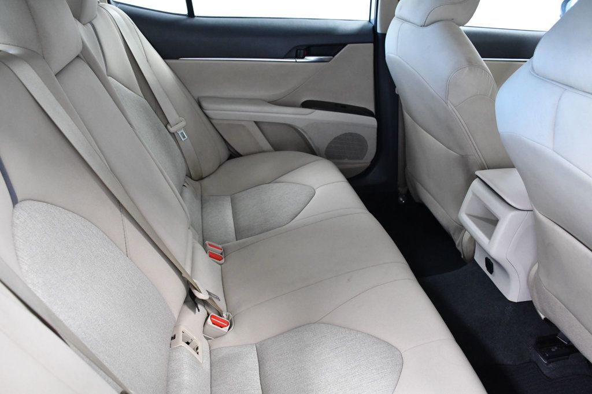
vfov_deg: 47.9
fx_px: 444
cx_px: 296
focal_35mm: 27
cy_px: 197
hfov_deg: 67.4
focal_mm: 18
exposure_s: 1/100
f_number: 5
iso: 2500
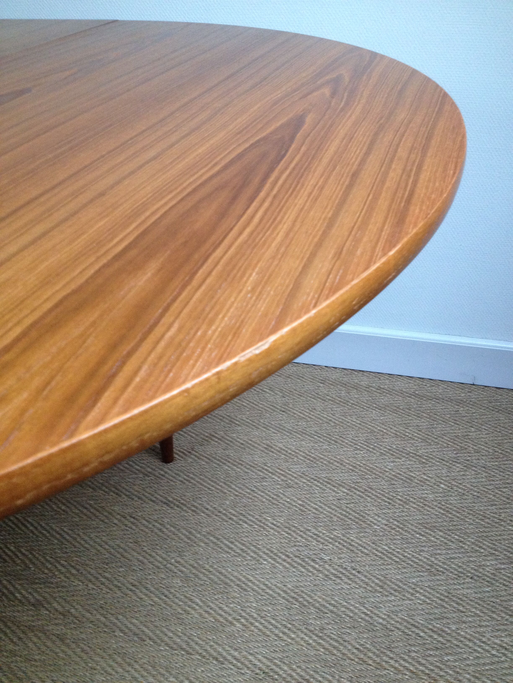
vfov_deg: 52.6
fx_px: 692
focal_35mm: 35
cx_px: 256
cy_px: 342
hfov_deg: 40.7
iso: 250
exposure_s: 1/20
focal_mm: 4.28
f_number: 2.4
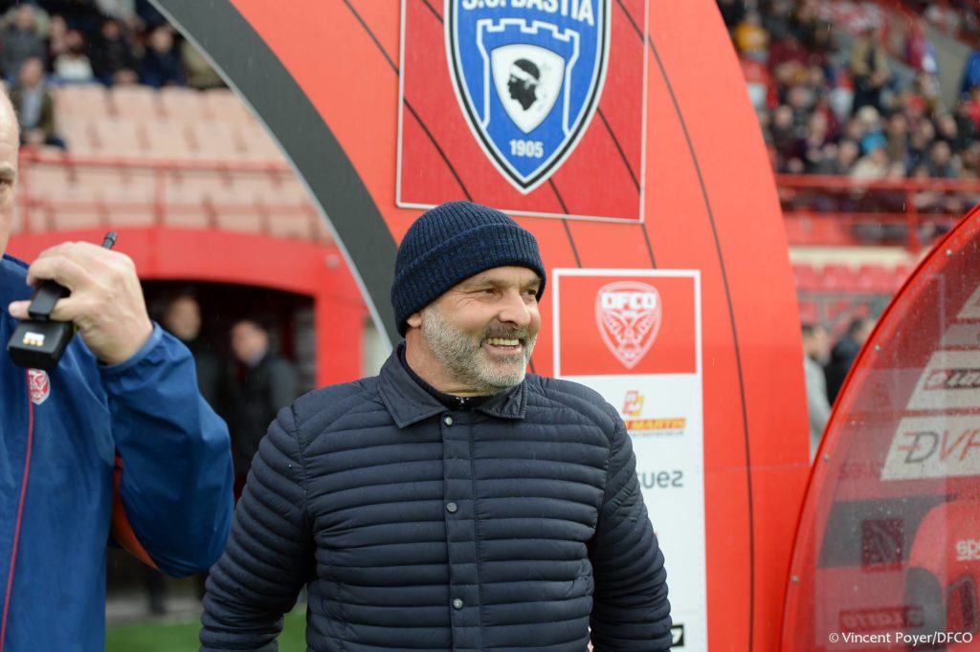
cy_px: 326
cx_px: 490
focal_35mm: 82
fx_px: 2231
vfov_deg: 16.6
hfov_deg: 24.8
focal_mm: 82
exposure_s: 1/500
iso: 1000
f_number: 3.5
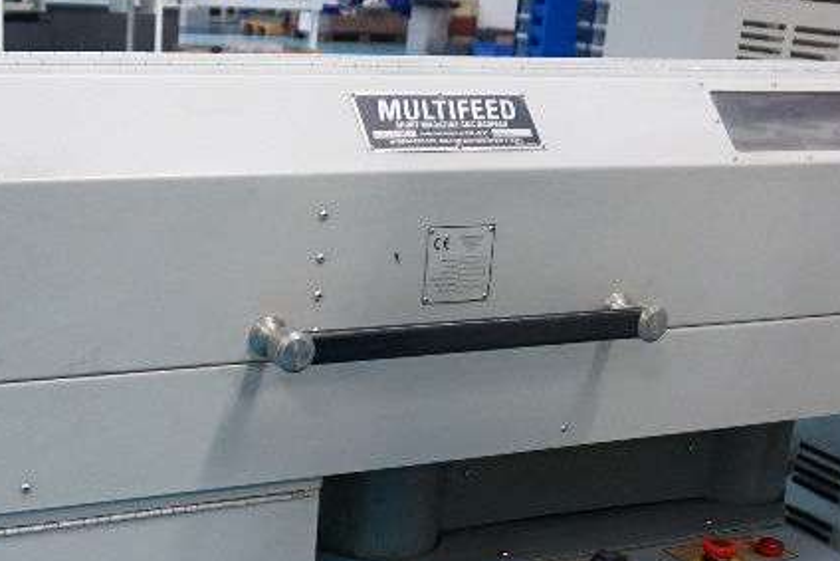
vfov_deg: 23.0
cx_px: 228
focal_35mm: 58
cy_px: 465
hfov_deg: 33.9
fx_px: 1354
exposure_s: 1/160
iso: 1600
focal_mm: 16
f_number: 3.5
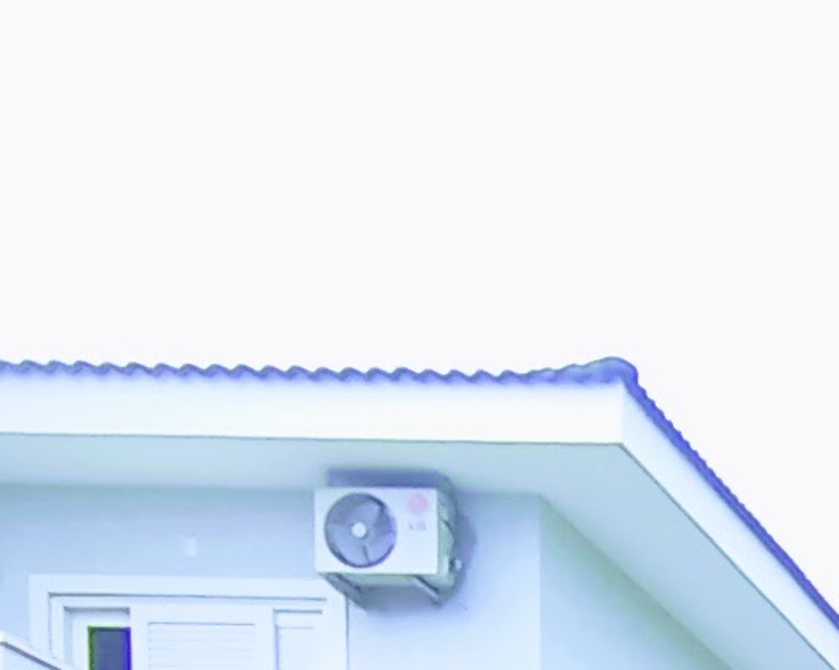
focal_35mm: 97
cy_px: 1576
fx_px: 2407
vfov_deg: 12.6
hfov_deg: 16.7
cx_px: 1479
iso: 50
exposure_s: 1/313
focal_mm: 1.65
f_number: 2.2
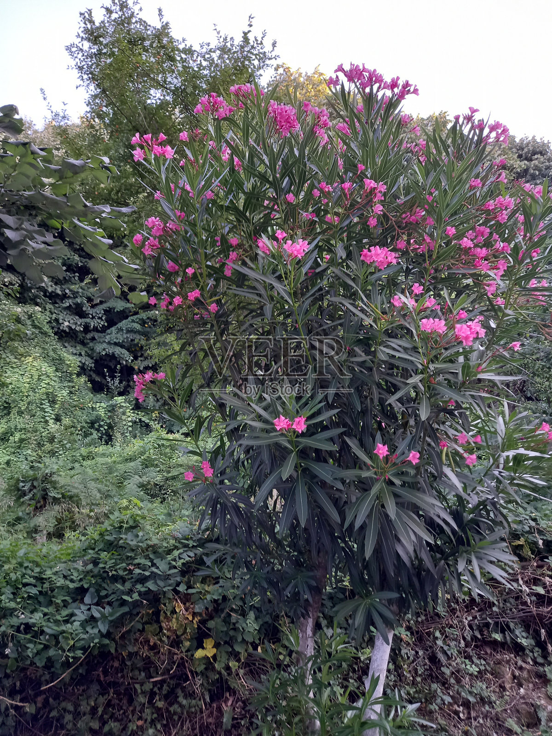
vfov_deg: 69.4
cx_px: 276
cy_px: 368
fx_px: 532
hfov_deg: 54.9
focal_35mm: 25
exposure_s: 1/50
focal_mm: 4.6
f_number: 2
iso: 160
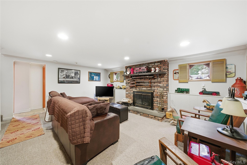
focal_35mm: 12
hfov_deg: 112.6
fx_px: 82
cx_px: 124
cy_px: 82
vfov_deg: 90.0
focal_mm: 12
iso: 400
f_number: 8
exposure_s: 1/15
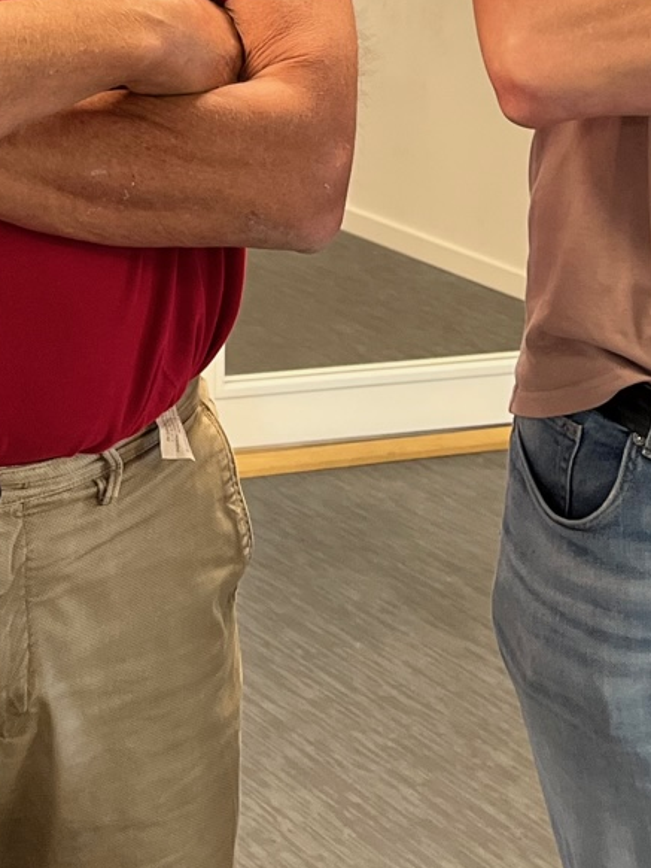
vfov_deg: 20.2
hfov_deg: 16.1
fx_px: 2255
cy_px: -204
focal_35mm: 90
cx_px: -22
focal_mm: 5.1
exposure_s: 1/50
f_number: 1.6
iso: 100
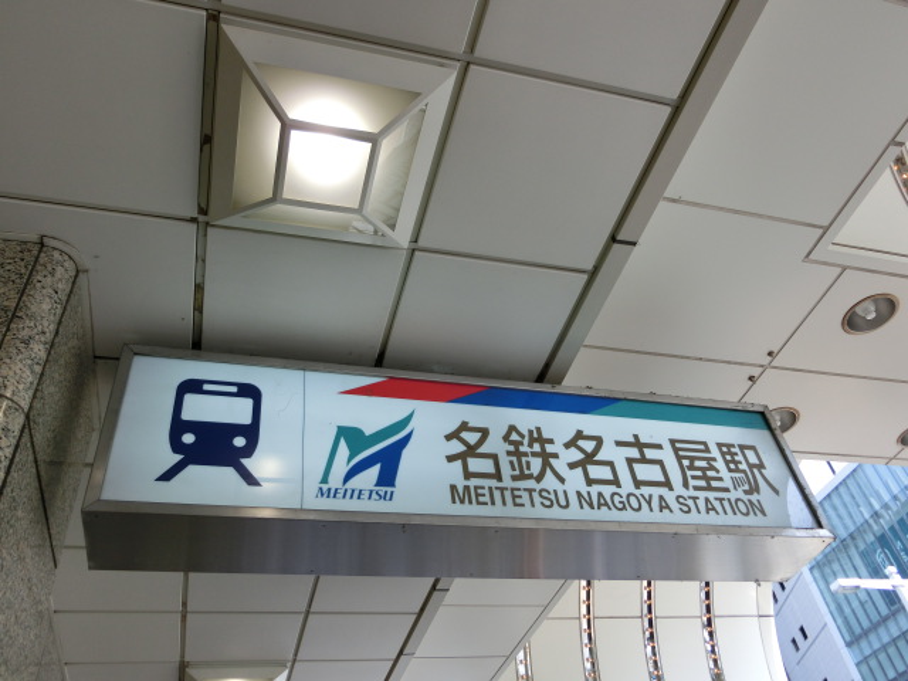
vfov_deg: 48.2
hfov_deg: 61.7
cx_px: 454
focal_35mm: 29
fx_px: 761
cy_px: 340
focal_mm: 5.2
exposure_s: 1/125
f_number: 3.7
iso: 80
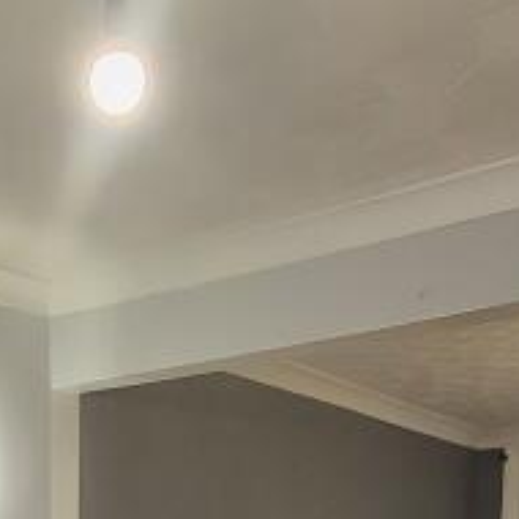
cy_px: 784
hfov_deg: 26.6
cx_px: 30
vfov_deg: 22.6
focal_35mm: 62
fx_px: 1052
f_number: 2.2
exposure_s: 1/33
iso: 400
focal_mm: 1.74
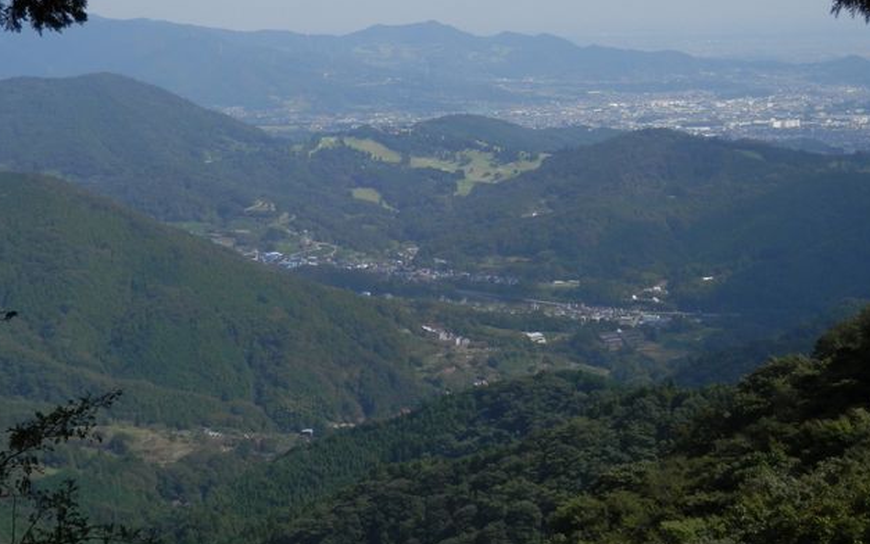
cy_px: 146
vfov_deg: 17.8
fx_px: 1731
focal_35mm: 73
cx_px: 377
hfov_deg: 28.2
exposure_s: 1/125
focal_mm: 9.8
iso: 100
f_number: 11.6
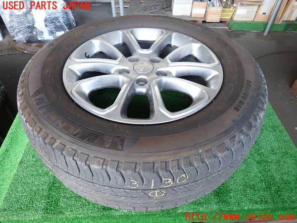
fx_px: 214
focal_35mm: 25
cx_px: 148
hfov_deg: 69.4
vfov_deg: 54.9
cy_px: 112
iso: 200
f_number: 2
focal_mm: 4.5
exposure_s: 1/60
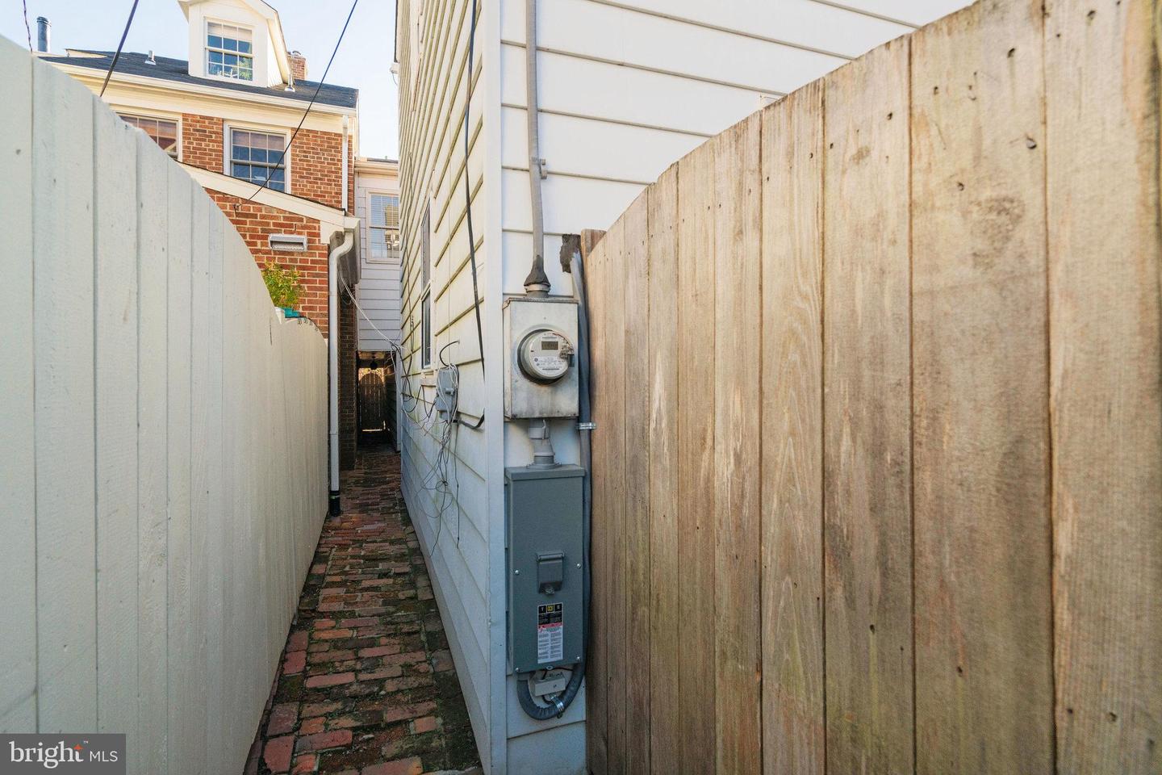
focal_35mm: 16
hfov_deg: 96.7
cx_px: 581
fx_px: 516
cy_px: 388
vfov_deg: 73.7
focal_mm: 16
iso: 1250
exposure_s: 1/500
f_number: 8
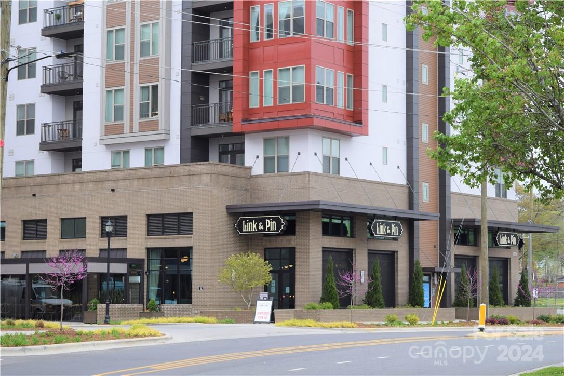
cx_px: 282
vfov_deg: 16.6
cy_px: 188
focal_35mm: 82
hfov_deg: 24.6
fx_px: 1292
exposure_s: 1/250
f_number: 8
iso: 320
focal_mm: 55
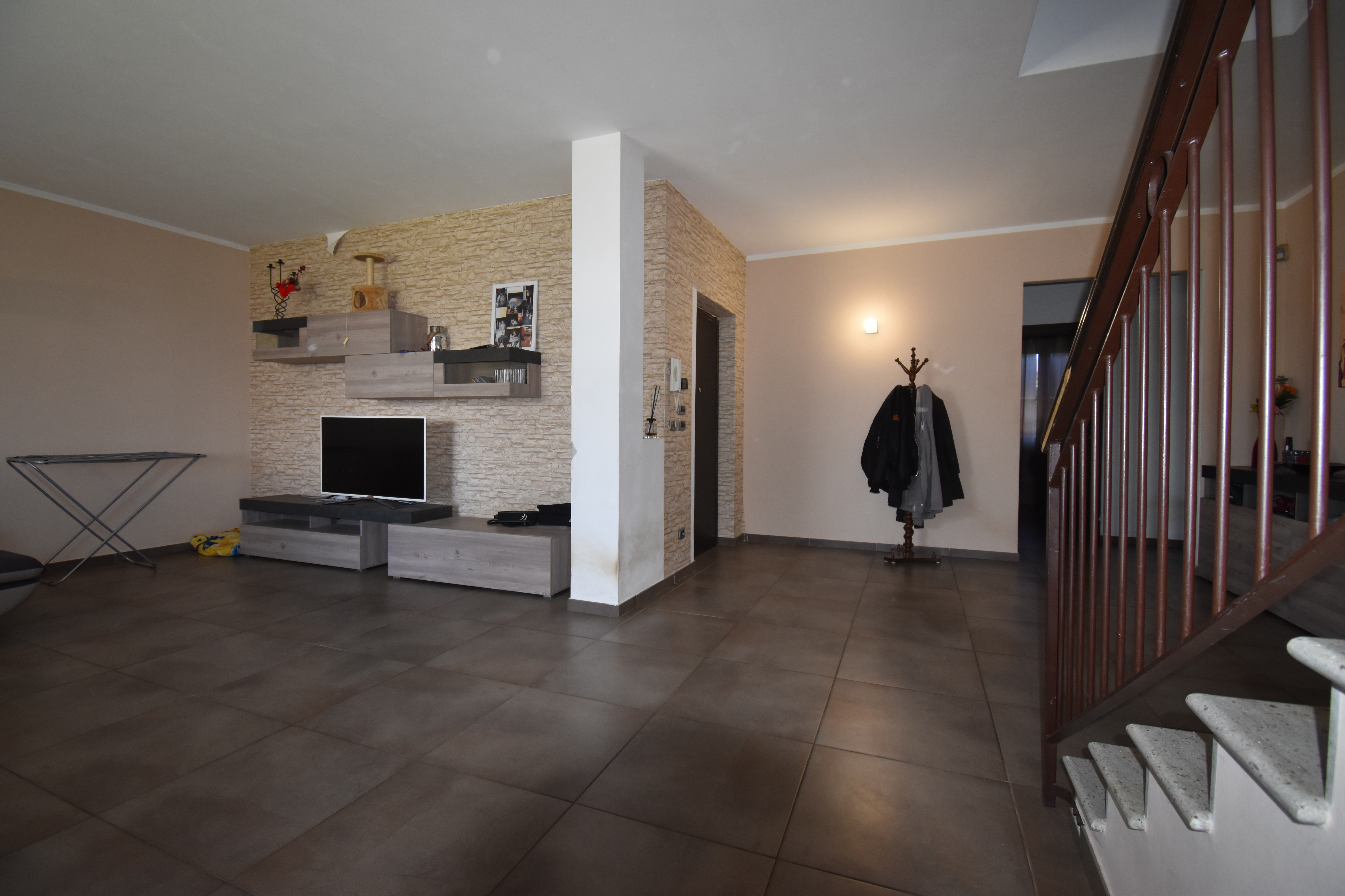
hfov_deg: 100.4
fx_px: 560
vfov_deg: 77.3
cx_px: 672
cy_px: 448
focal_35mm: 15
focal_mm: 10
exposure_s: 1/80
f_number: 4.5
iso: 800
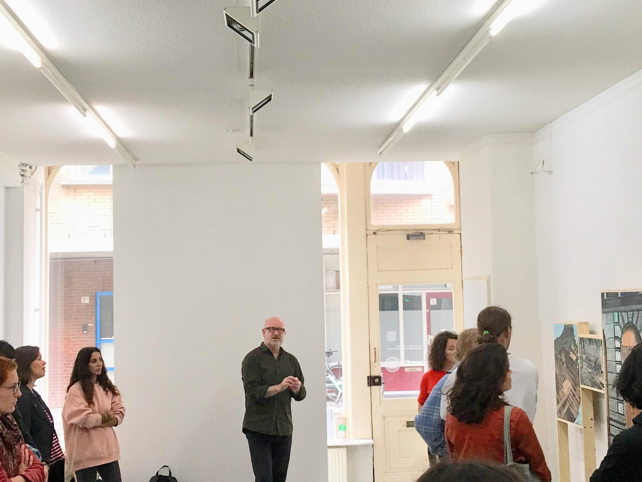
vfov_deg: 28.6
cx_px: 321
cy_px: 238
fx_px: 946
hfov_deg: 37.5
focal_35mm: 51
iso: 40
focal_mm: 4.15
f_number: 2.2
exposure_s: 1/33
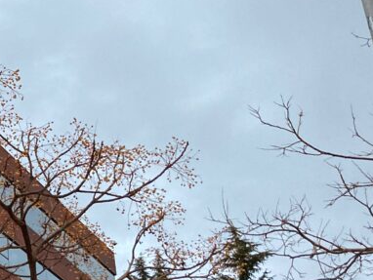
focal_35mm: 75
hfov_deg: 22.8
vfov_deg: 19.2
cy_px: 274
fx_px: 809
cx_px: -125
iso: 320
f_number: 1.8
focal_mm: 3.99
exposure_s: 1/44
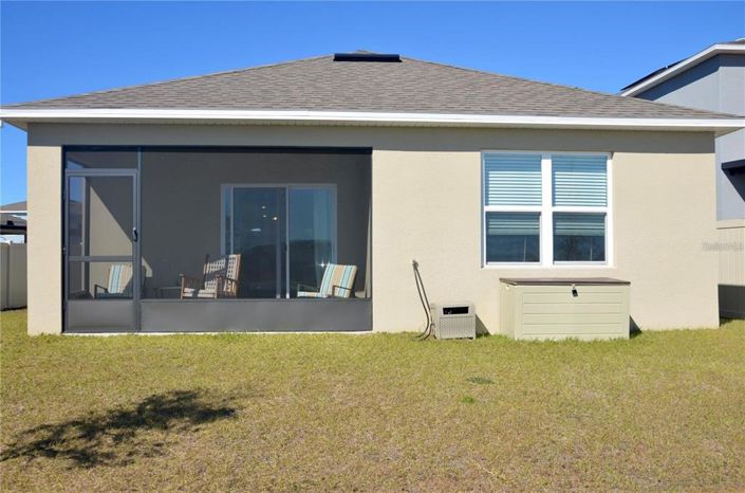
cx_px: 372
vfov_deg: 41.5
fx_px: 650
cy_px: 246
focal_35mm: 32
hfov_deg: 59.6
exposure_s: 1/250
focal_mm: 21
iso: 100
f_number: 8
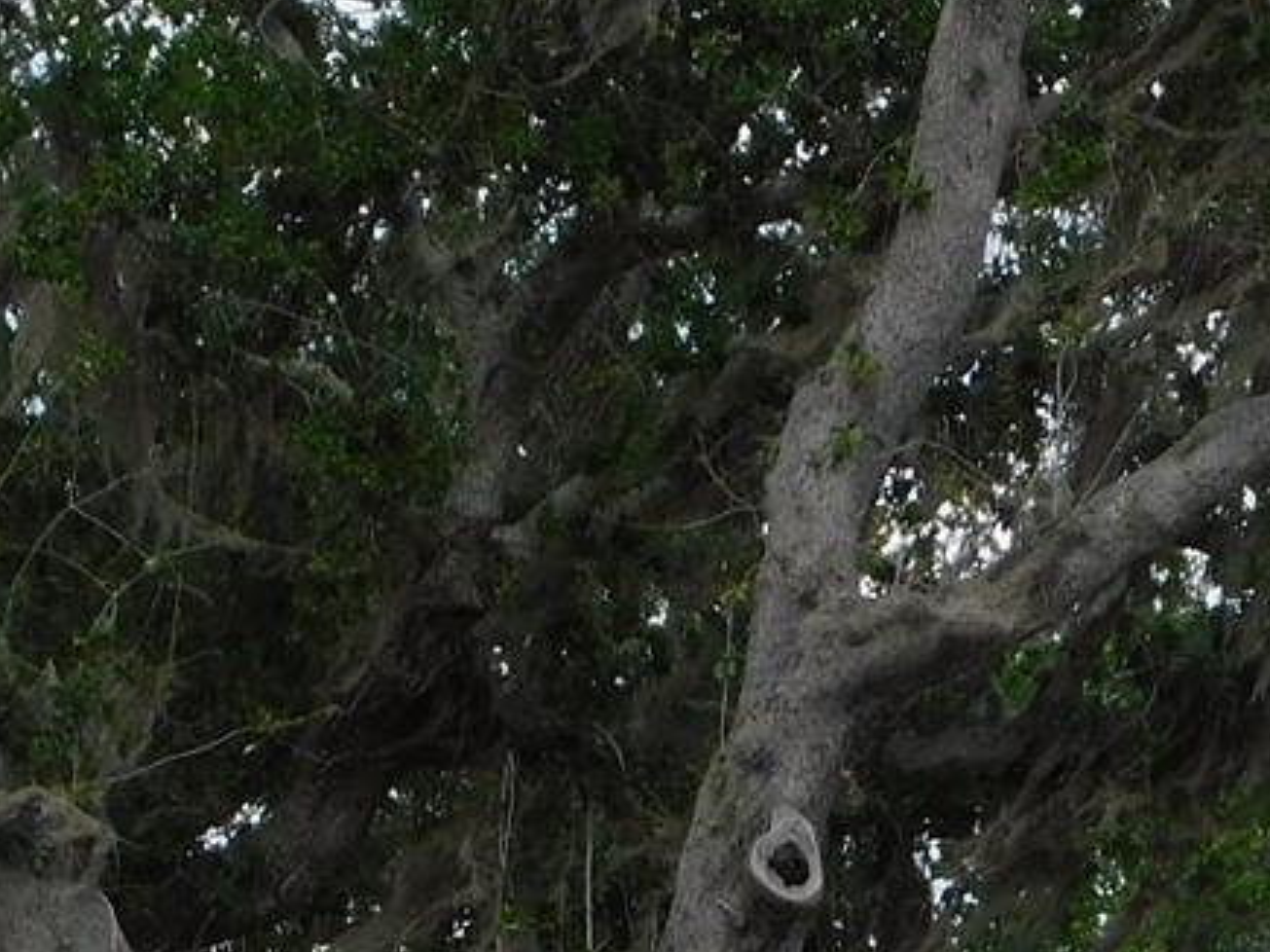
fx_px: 8913
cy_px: 1729
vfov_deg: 6.0
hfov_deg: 8.1
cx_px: 453
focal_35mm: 243
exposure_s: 1/640
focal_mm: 11.7
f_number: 4.2
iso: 125
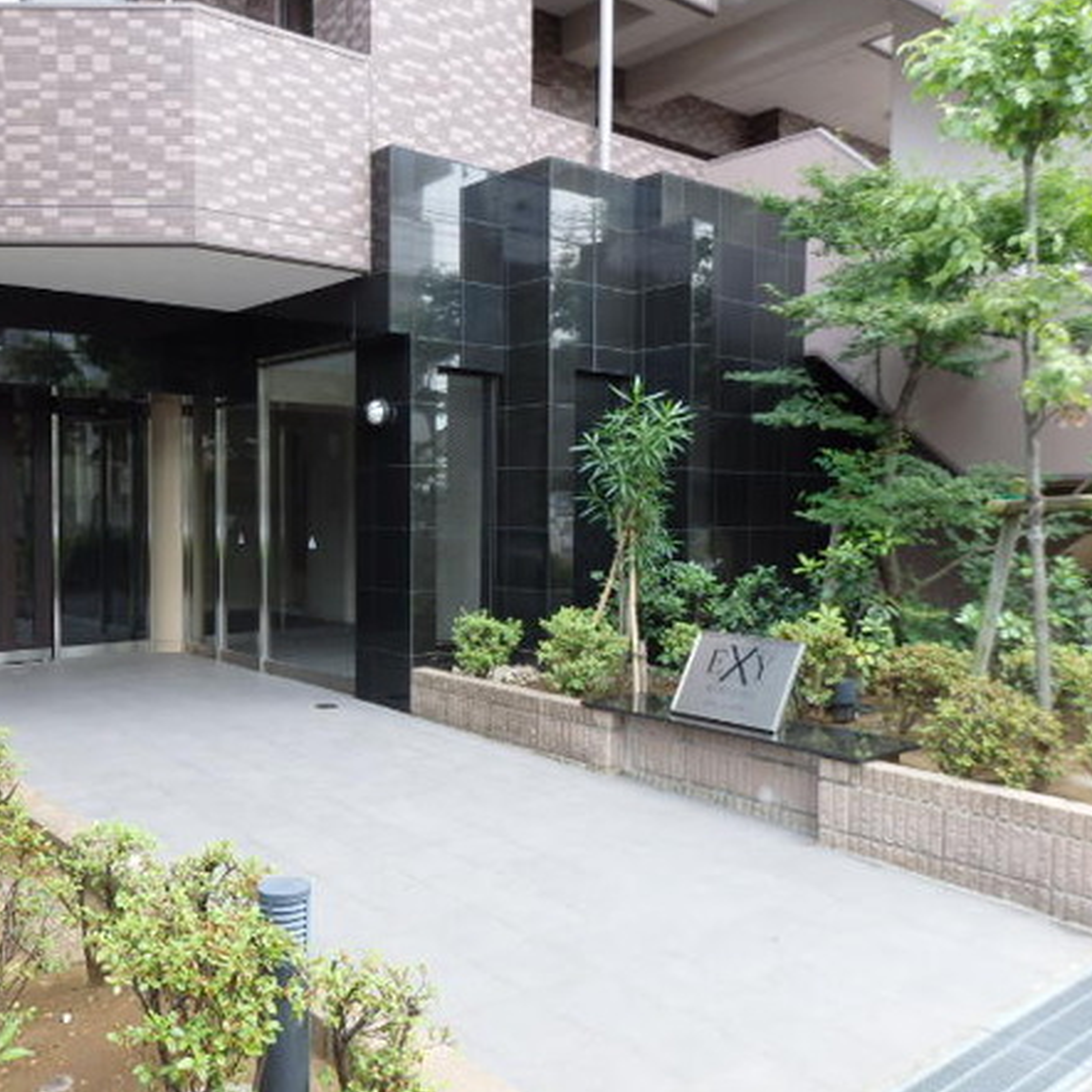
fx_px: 1071
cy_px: 541
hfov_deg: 53.5
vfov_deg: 54.0
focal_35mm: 30
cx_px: 418
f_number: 3
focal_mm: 4.5
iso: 125
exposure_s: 1/100
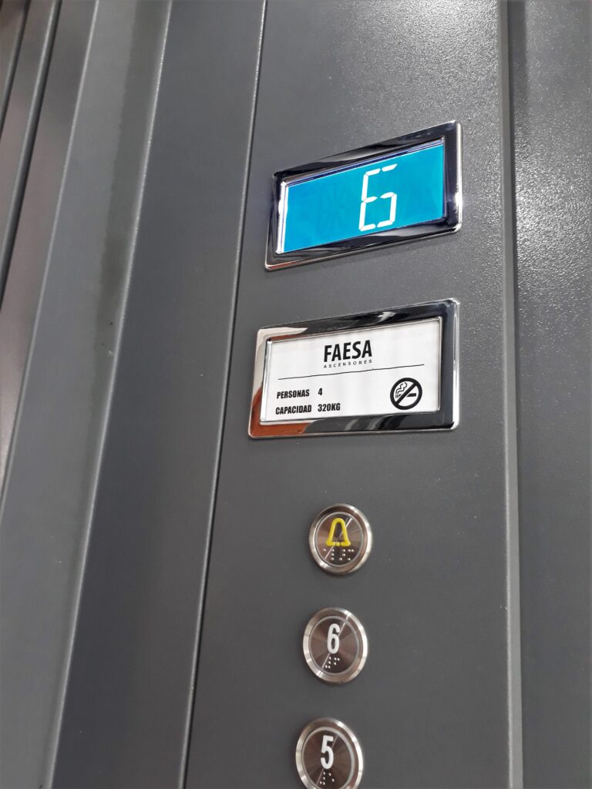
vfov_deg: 65.3
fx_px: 616
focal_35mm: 27
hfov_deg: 51.4
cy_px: 394
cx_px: 296
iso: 160
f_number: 1.9
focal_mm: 3.6
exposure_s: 1/30
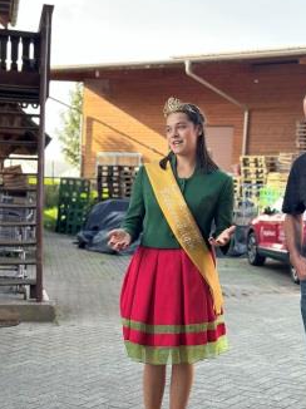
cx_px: 209
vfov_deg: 29.3
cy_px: 265
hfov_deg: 22.1
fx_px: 779
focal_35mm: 66
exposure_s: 1/373
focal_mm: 6.86
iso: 80
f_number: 1.78
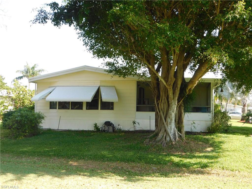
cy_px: 94
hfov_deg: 51.4
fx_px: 262
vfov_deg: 39.7
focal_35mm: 36
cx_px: 126
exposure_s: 1/250
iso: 125
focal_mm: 6.3
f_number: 3.5
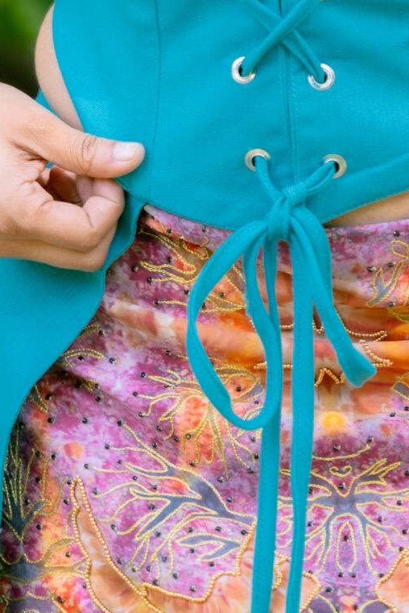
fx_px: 4107
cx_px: 318
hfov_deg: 5.7
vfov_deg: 8.4
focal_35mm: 241
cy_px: -236
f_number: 2.8
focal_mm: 70
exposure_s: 1/320
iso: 125
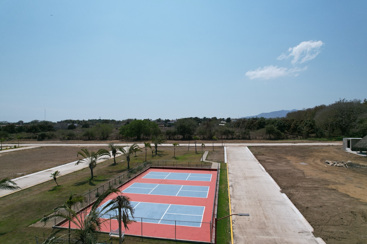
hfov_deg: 78.6
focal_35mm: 22
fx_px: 224
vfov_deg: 57.2
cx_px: 184
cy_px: 122
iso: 110
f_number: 2.8
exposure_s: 1/4000
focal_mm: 8.38
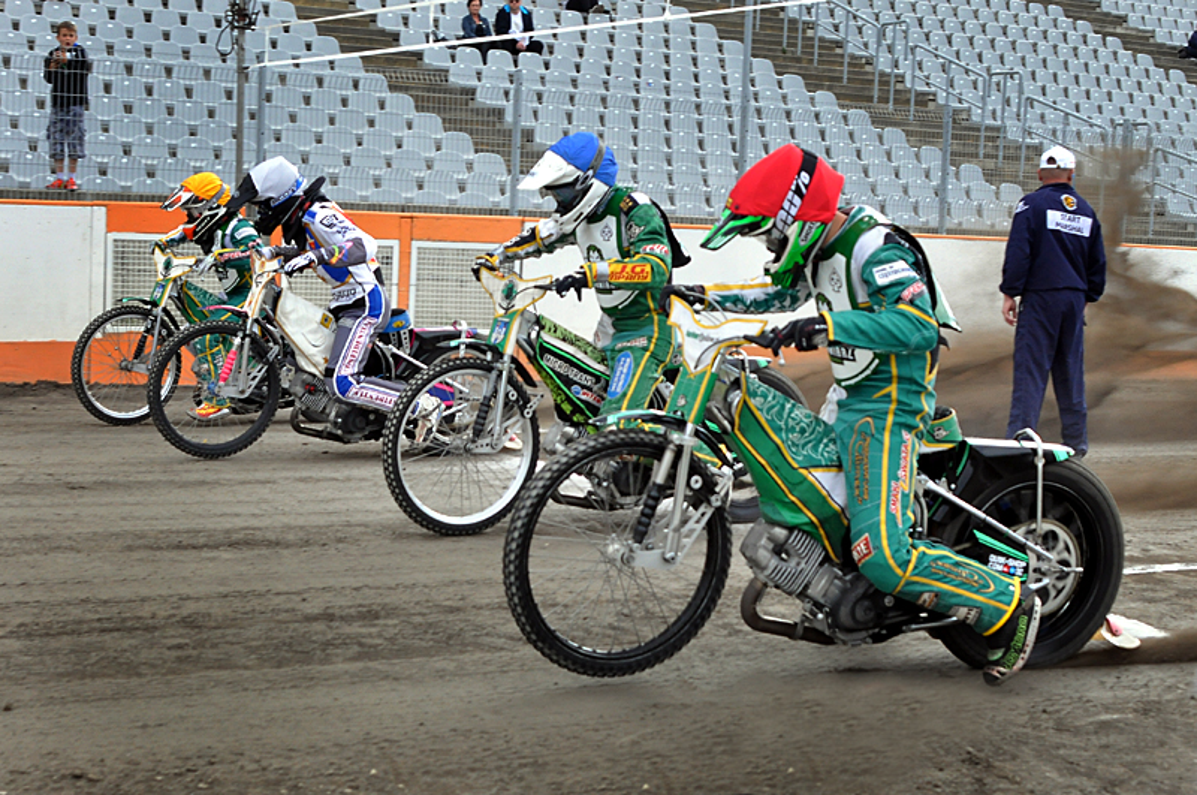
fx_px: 1743
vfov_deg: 25.7
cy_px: 398
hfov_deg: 37.9
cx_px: 598
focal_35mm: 52
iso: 800
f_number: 6.3
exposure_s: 1/640
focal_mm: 35
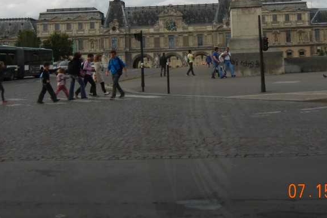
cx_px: 177
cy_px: 20
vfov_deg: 23.9
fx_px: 499
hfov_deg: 36.2
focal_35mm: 55
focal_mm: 5.4
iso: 160
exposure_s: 1/873
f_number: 3.5
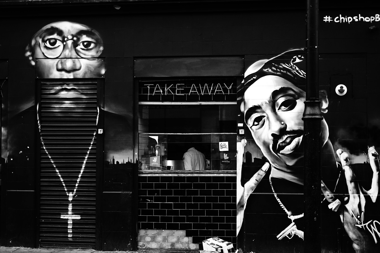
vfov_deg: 19.5
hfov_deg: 28.8
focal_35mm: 70
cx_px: 190
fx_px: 739
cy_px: 126
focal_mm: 70
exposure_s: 1/1600
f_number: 4
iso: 800
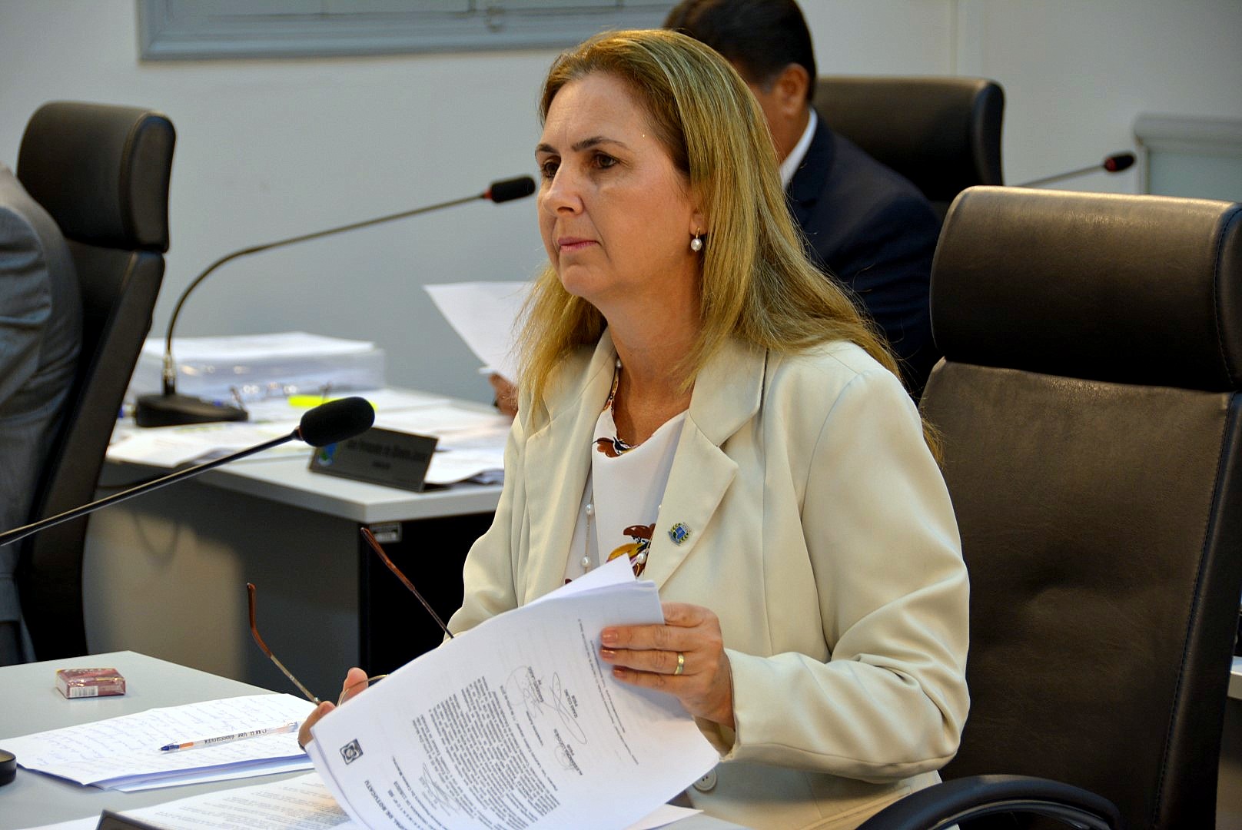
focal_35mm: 135
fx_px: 4661
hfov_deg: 15.2
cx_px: 621
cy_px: 415
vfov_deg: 10.2
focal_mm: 90
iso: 400
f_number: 5.3
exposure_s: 1/100
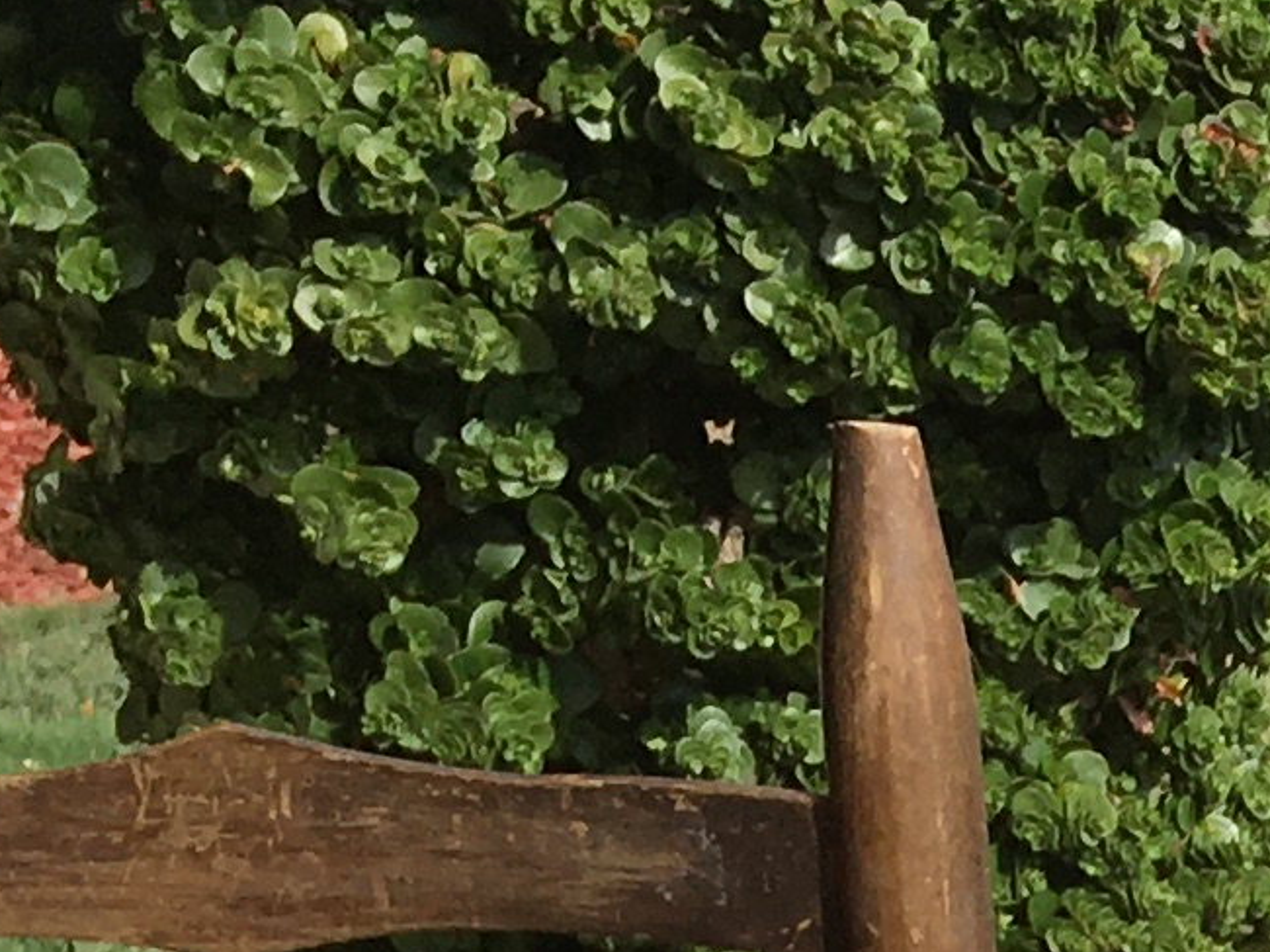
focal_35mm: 180
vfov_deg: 7.7
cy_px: 2260
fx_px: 6601
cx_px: 3034
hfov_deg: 9.7
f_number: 2.2
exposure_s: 1/818
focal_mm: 4.15
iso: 25
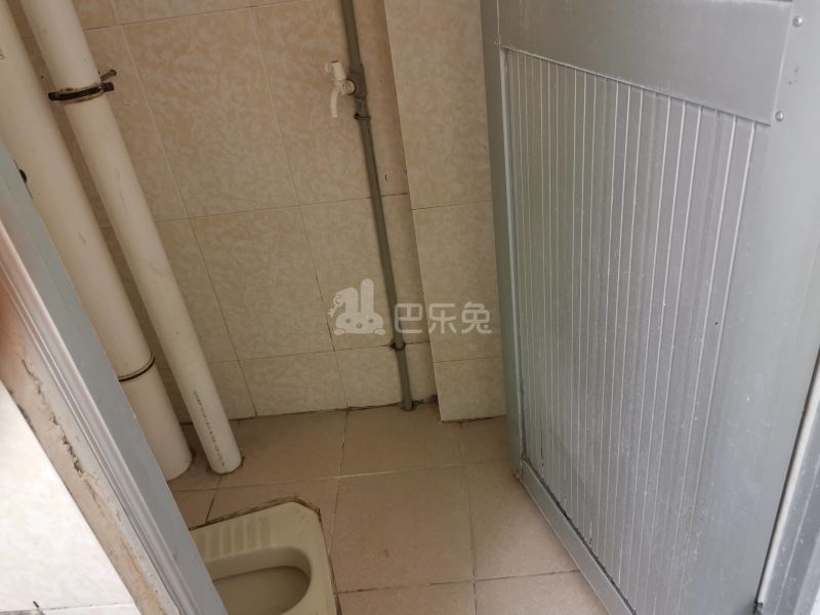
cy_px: 308
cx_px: 410
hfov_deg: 65.3
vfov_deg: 51.4
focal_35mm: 27
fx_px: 640
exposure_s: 1/100
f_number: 1.8
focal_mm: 5.58
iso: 125
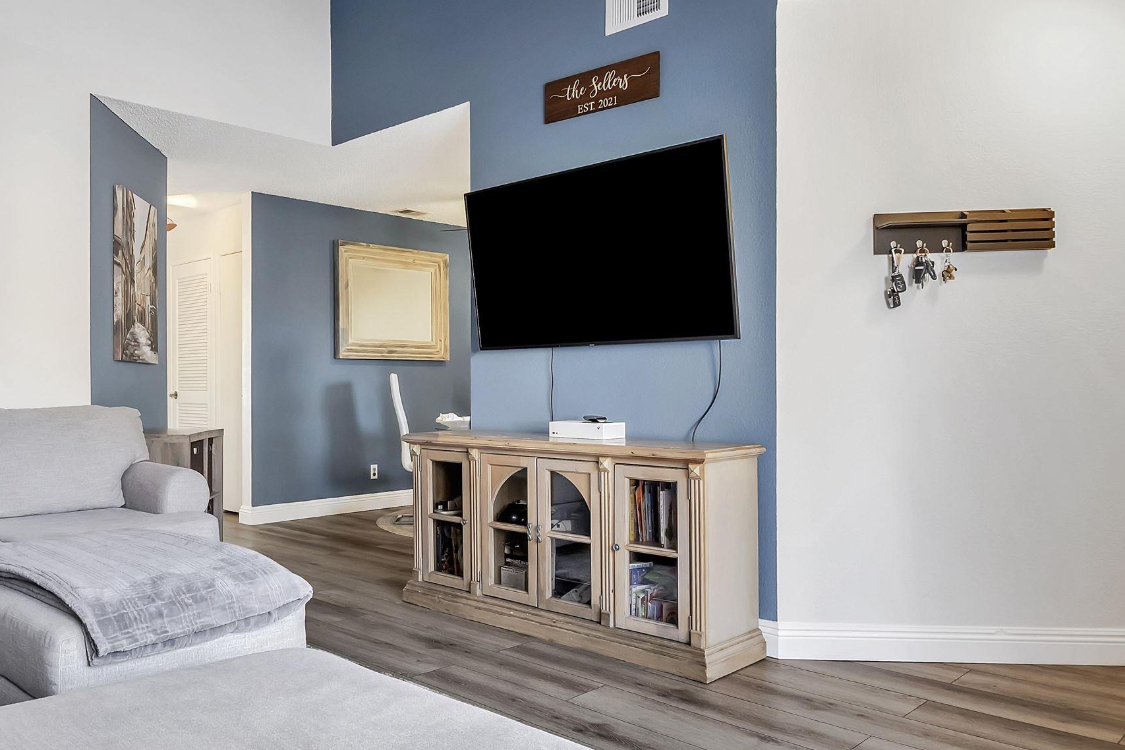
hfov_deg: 65.3
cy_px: 375
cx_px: 362
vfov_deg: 47.9
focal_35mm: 27
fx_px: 844
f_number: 8
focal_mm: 10
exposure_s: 1/3
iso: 160
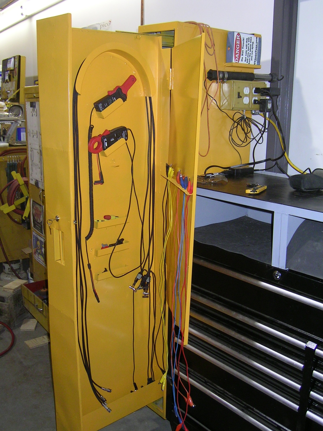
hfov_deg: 39.7
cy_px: 216
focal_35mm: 36
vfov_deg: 51.4
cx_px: 162
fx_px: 448
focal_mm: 5.6
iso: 100
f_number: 2.8
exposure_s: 1/30
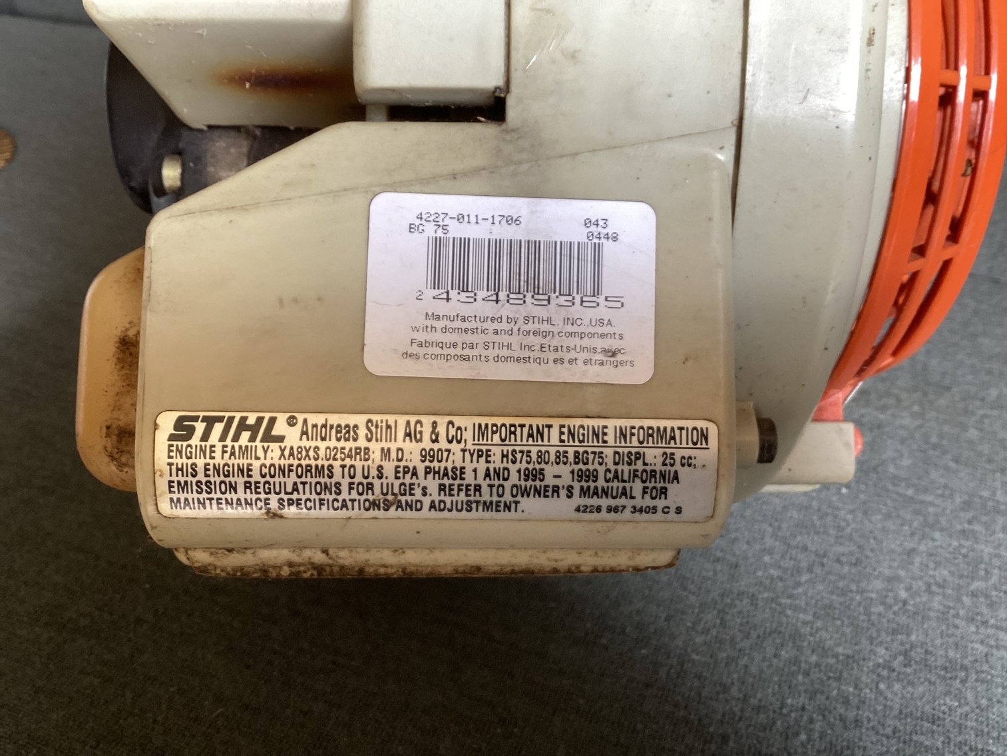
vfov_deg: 45.4
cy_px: 378
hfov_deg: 58.3
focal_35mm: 31
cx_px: 504
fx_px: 902
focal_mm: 3.3
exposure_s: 1/50
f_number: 2.4
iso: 64
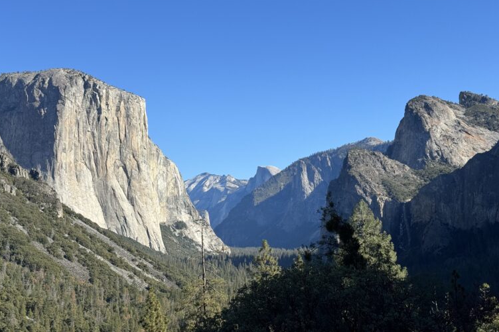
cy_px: 149
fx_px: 707
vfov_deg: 26.5
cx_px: 245
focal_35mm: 51
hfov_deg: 38.9
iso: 64
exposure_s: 1/3610
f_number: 1.78
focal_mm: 6.86
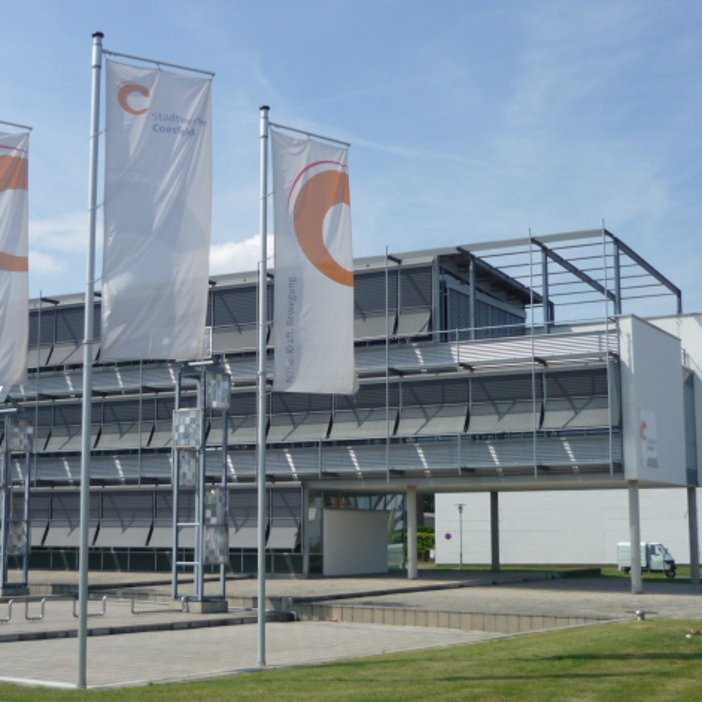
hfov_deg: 31.6
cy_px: 355
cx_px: 300
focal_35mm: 54
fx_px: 1239
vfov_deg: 31.6
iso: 80
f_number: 8
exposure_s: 1/200
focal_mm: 5.5
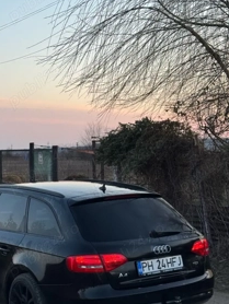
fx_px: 608
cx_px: 66
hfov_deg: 21.2
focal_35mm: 69
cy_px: 178
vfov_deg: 28.1
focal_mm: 6.76
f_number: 1.78
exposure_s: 1/182
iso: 50
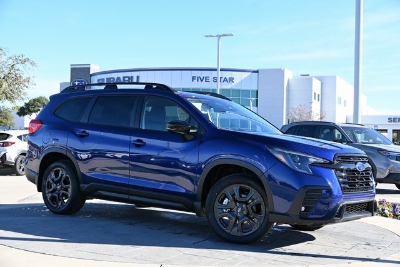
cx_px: 200
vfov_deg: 27.3
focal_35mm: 50
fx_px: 550
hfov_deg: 40.0
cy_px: 134
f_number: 5.6
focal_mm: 33
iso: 140
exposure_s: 1/250
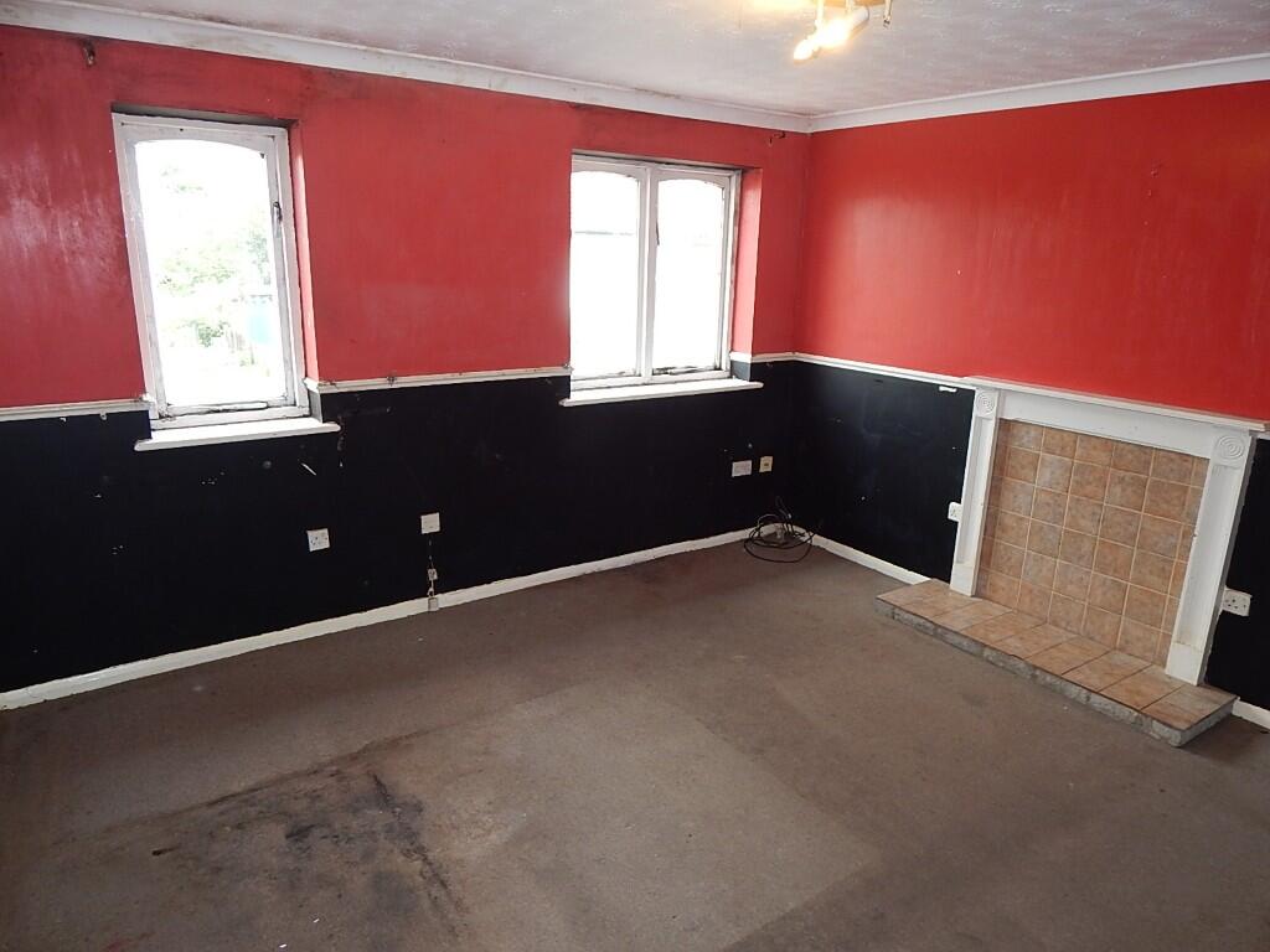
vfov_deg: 61.1
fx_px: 807
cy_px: 476
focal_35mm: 22
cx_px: 635
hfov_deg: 76.4
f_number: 3
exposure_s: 1/30
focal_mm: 4
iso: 125
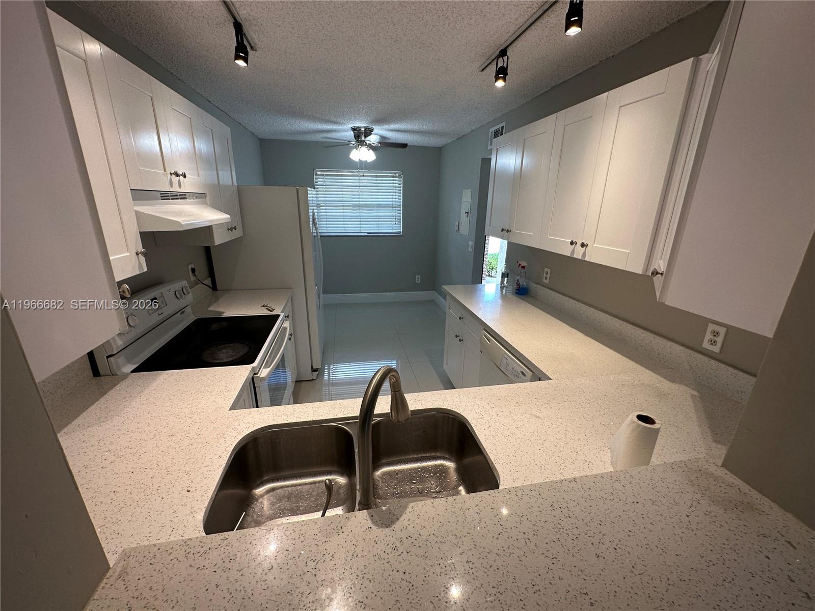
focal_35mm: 14
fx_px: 330
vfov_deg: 85.7
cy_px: 306
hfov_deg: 102.1
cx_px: 408
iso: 125
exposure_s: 1/120
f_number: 2.2
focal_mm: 2.22
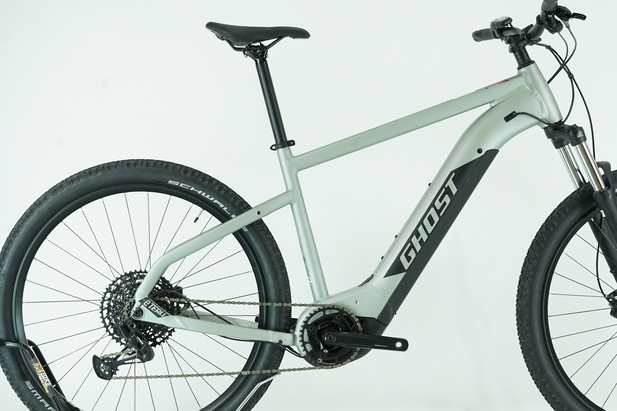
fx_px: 1337
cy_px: 211
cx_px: 391
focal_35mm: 78
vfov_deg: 17.5
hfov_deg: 25.9
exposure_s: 1/200
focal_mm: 59
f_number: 8
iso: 3200
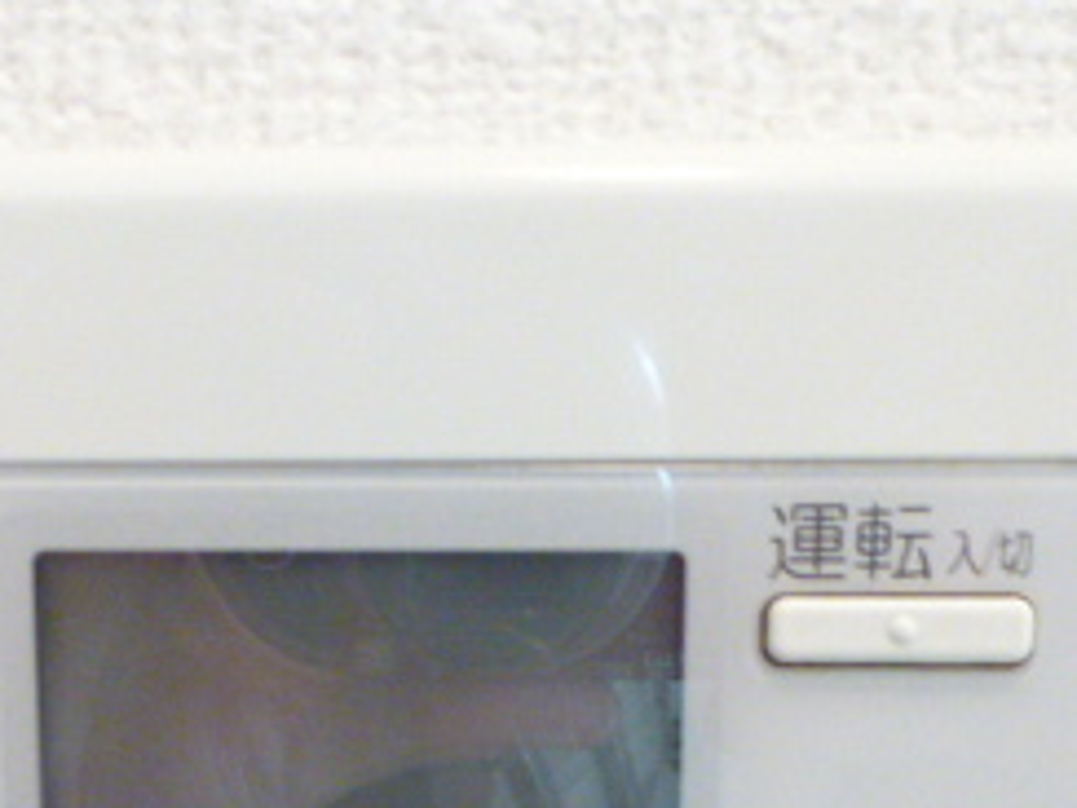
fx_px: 1960
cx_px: 371
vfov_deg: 21.4
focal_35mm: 63
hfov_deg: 30.5
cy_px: 1002
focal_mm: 4.3
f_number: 3.3
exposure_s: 1/10
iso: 400
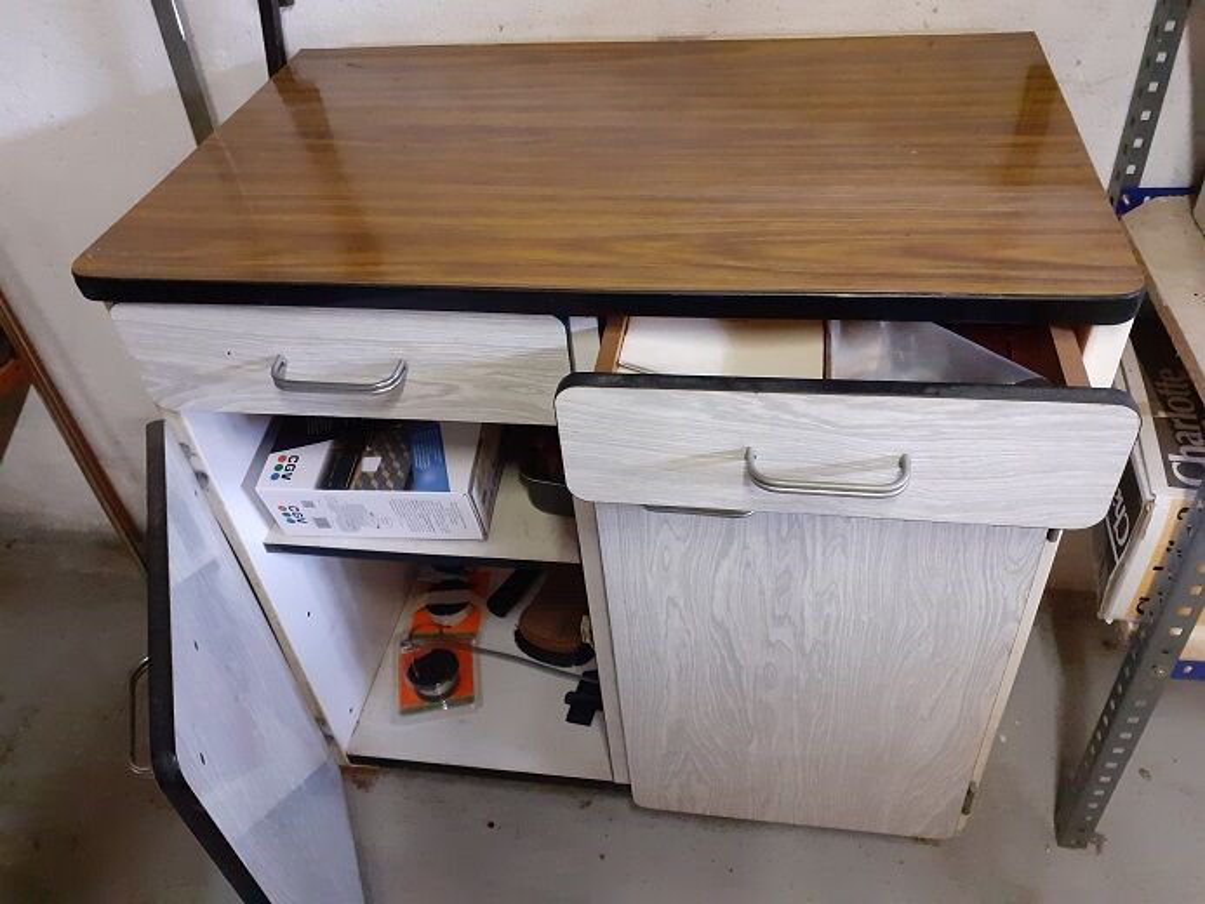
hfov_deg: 65.3
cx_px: 602
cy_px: 452
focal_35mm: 27
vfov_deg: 51.4
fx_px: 940
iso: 500
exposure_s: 1/25
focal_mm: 3.6
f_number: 1.9
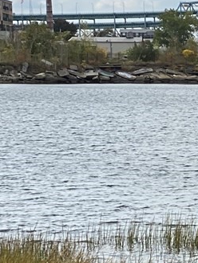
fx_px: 1843
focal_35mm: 242
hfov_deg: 6.0
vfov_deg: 8.1
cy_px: 346
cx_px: 408
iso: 20
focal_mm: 6
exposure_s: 1/1497
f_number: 2
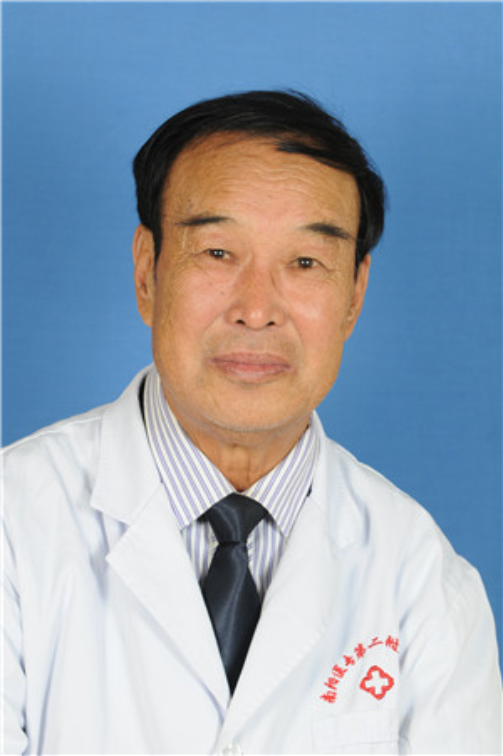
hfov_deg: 10.1
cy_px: 378
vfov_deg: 15.2
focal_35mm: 135
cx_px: 252
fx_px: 2834
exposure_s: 1/60
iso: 200
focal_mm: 90
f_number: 8
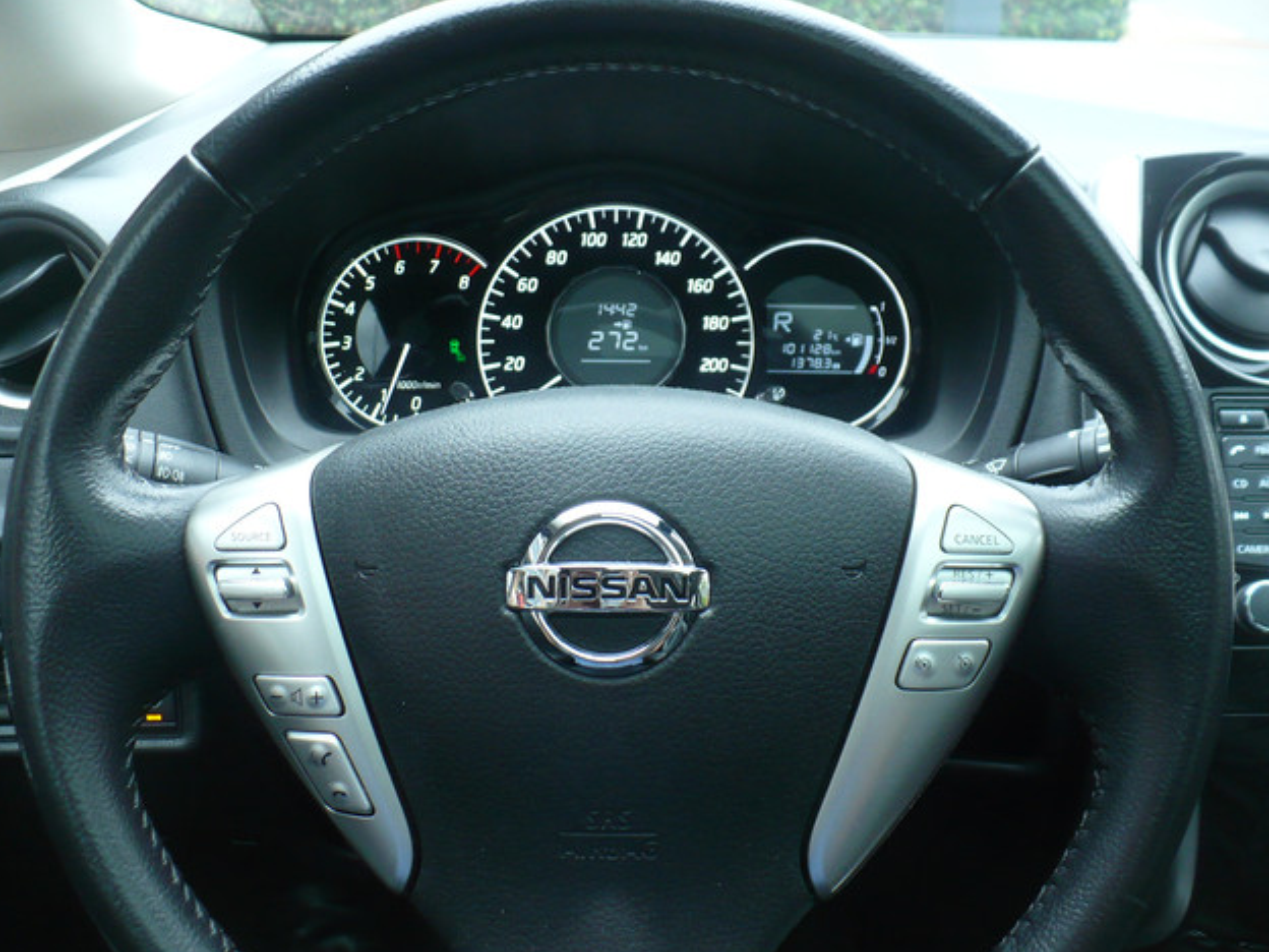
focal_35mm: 39
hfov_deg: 47.9
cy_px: 472
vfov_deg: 36.8
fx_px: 1430
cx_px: 634
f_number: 2.8
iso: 160
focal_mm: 6.1
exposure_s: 1/30
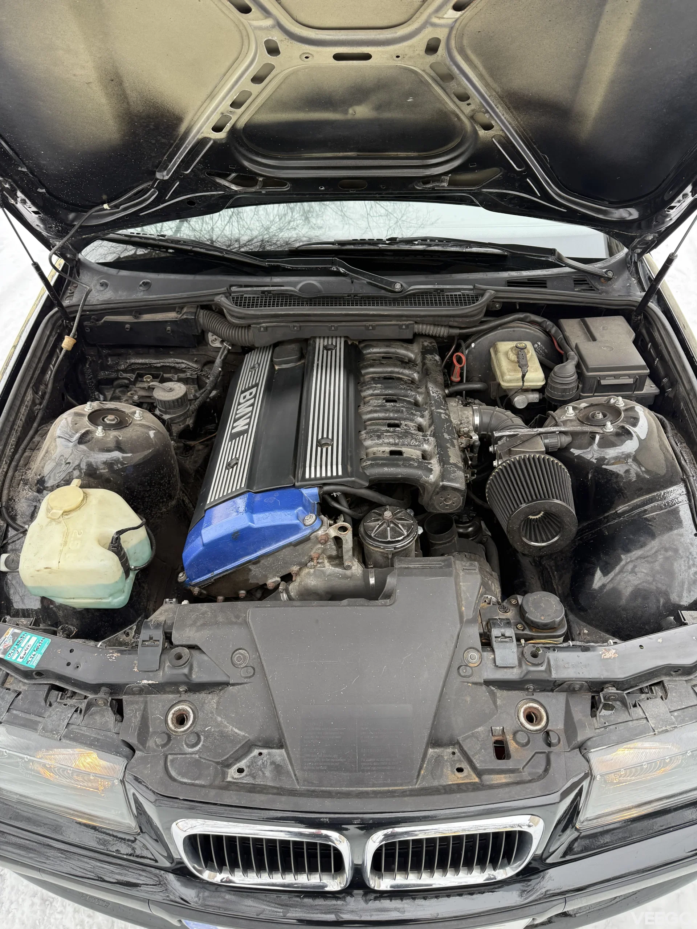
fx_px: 644
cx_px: 348
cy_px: 464
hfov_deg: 56.8
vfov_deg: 71.6
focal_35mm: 24
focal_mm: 6.76
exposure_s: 1/172
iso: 100
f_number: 1.78
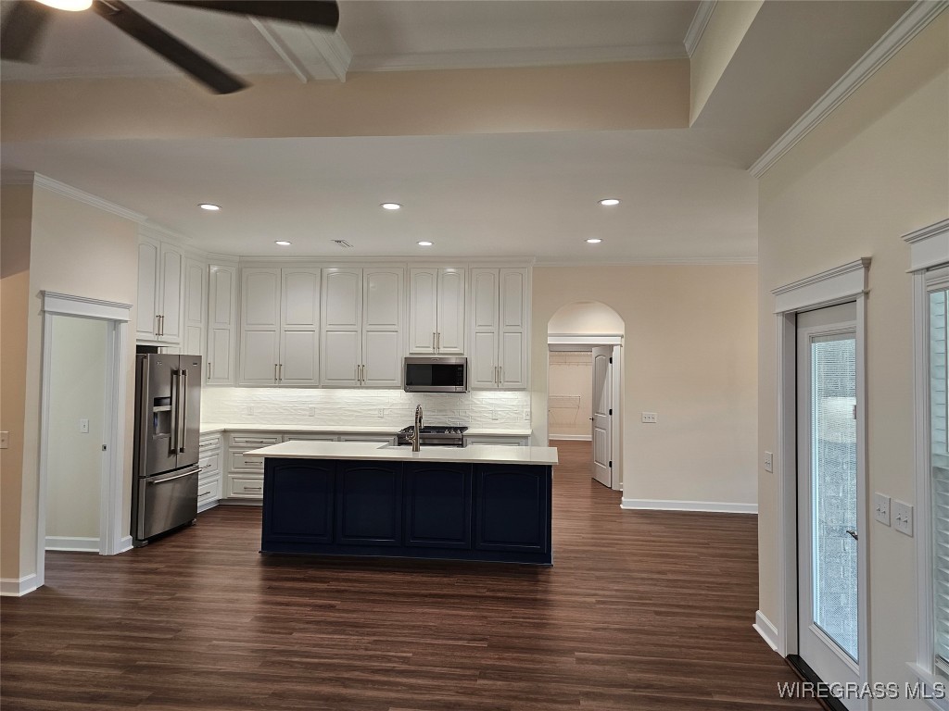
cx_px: 474
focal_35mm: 23
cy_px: 356
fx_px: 631
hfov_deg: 73.9
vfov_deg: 58.9
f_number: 1.7
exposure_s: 1/120
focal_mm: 6.3
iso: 160
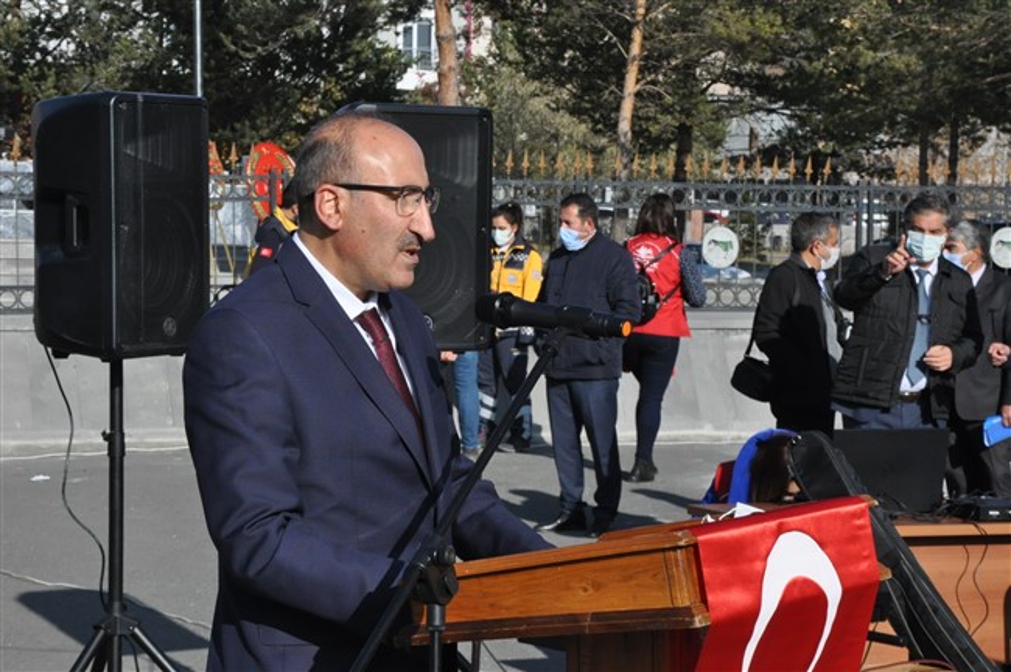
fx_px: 2946
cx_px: 506
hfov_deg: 19.5
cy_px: 336
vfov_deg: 13.0
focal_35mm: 105
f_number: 14
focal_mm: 70
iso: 1250
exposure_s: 1/800
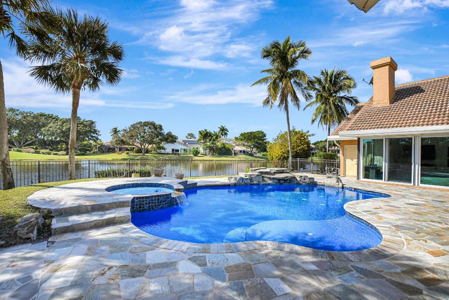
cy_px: 150
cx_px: 224
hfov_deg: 100.3
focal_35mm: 15
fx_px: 187
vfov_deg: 77.5
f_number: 8
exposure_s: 1/6400
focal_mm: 10
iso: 1250
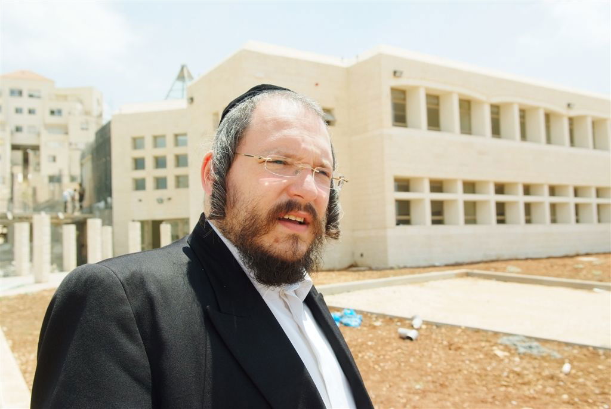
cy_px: 204
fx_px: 561
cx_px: 306
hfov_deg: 57.2
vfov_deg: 40.1
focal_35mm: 33
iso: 500
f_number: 6.3
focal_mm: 22
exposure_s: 1/800
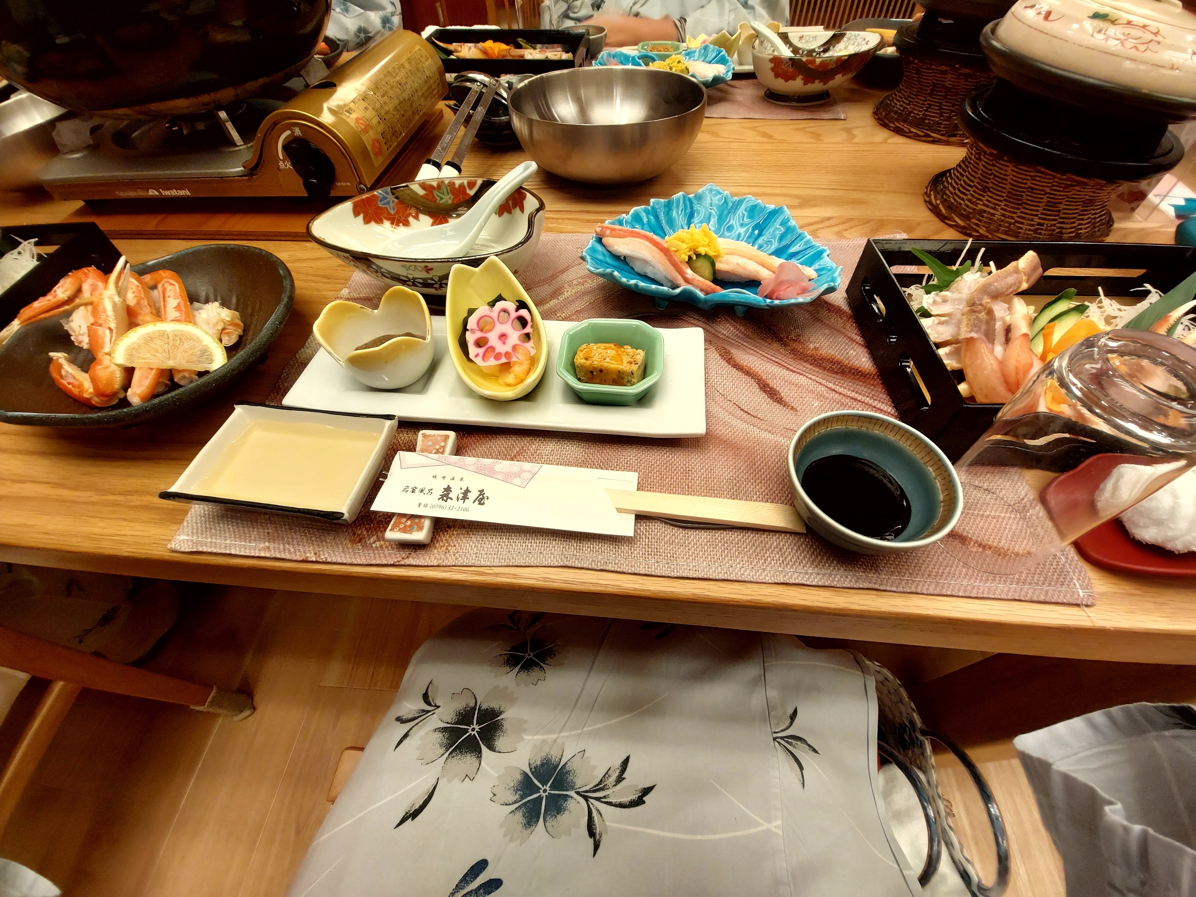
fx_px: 449
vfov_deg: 89.9
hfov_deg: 106.2
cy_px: 448
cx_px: 598
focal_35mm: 13
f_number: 2.2
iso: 64
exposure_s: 1/60
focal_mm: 1.7
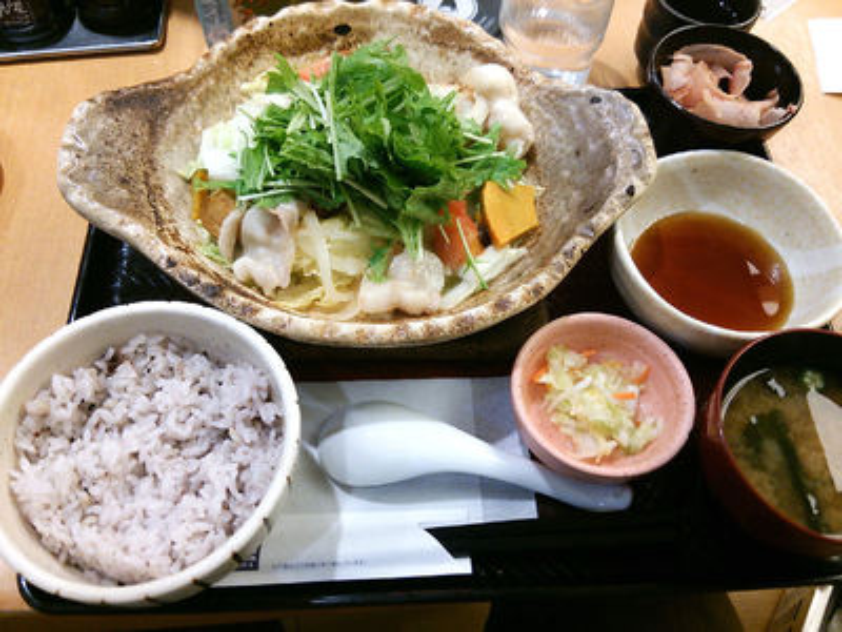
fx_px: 730
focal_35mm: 30
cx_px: 421
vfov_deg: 46.8
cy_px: 316
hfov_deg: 60.0
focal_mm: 4.06
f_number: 1.94
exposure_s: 1/44
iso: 80
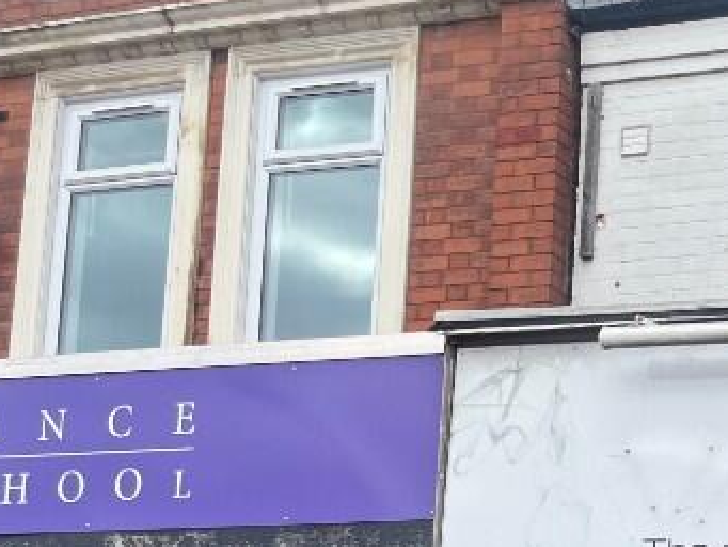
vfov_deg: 17.9
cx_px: 1031
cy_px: 677
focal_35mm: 78
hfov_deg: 21.7
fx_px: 1641
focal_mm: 5.1
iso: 50
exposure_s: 1/1199
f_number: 1.6
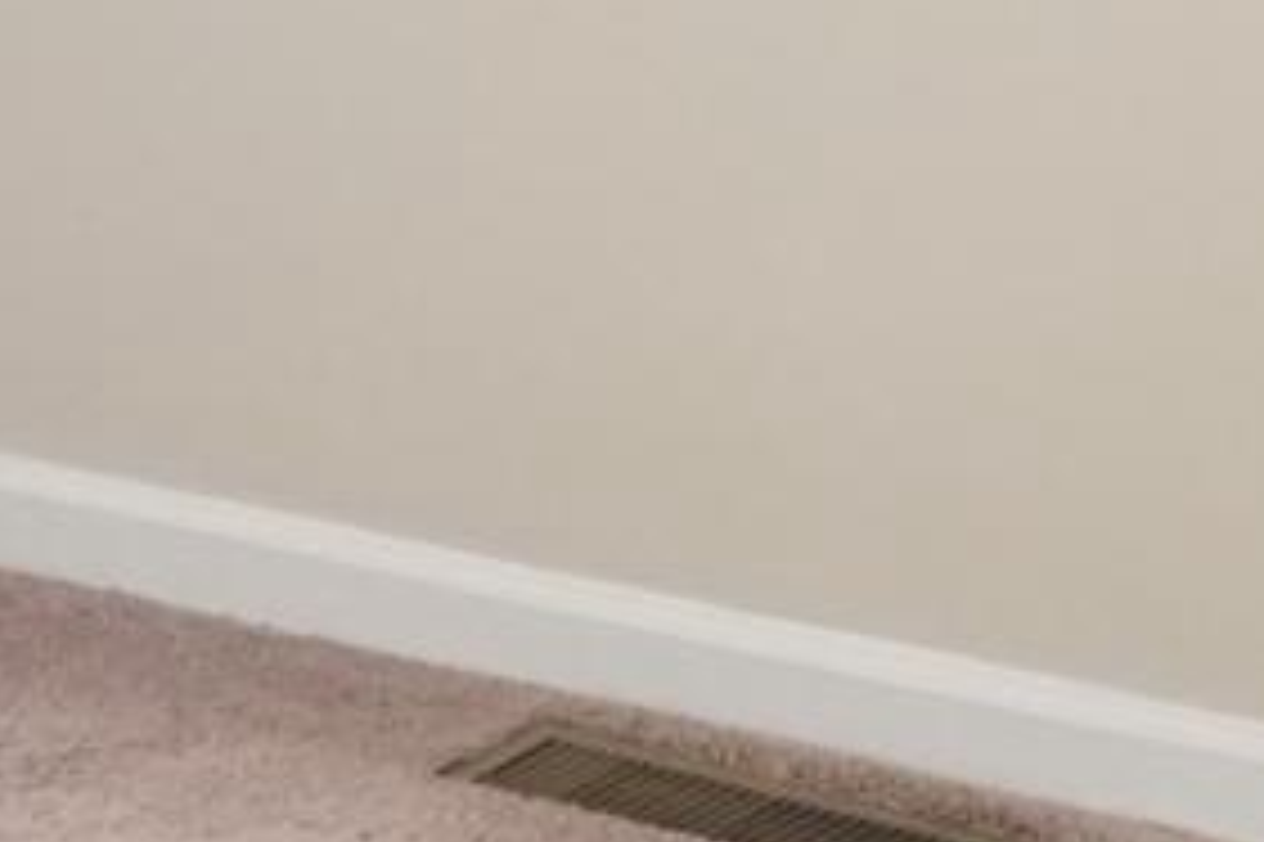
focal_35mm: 175
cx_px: 463
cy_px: -903
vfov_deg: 7.5
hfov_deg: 11.7
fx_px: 6141
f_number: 3.5
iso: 1600
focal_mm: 16
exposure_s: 1/160
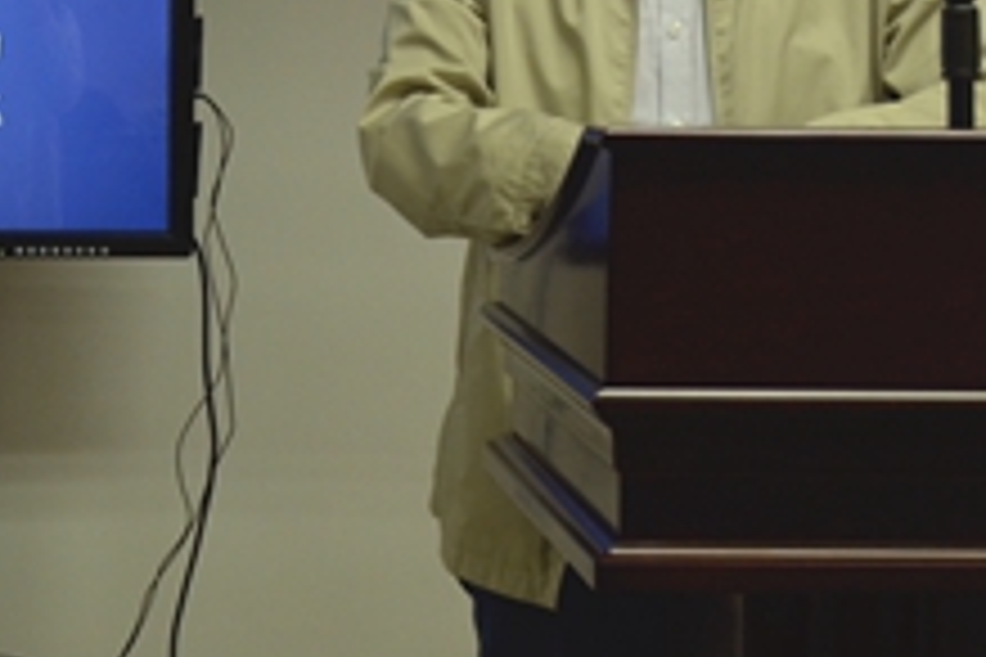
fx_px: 3488
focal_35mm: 127
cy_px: -4
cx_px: -50
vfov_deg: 10.7
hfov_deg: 15.7
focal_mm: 31
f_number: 4.5
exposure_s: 1/80
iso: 1000
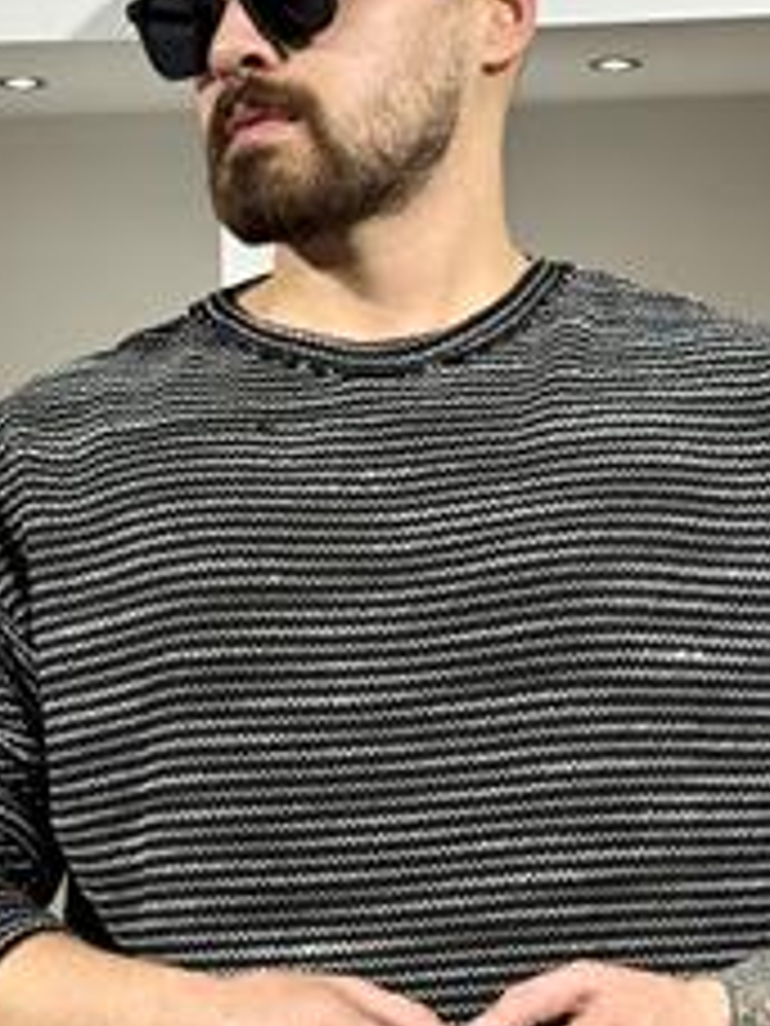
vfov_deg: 19.9
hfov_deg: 15.1
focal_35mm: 98
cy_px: 765
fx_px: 2907
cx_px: 428
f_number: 1.78
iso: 64
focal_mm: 6.76
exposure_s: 1/156
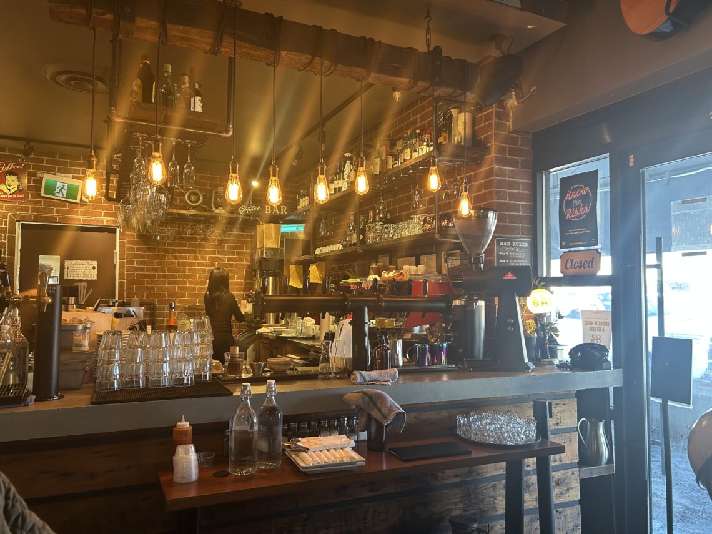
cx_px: 356
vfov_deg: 53.1
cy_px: 267
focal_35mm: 26
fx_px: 535
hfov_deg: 67.3
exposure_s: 1/60
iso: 125
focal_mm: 5.7
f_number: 1.5
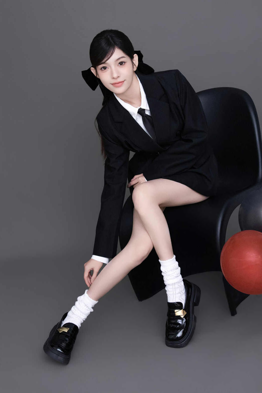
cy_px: 196
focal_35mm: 42
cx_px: 131
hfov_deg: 31.9
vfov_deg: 46.4
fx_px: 458
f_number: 8
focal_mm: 43
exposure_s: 1/50
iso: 3200
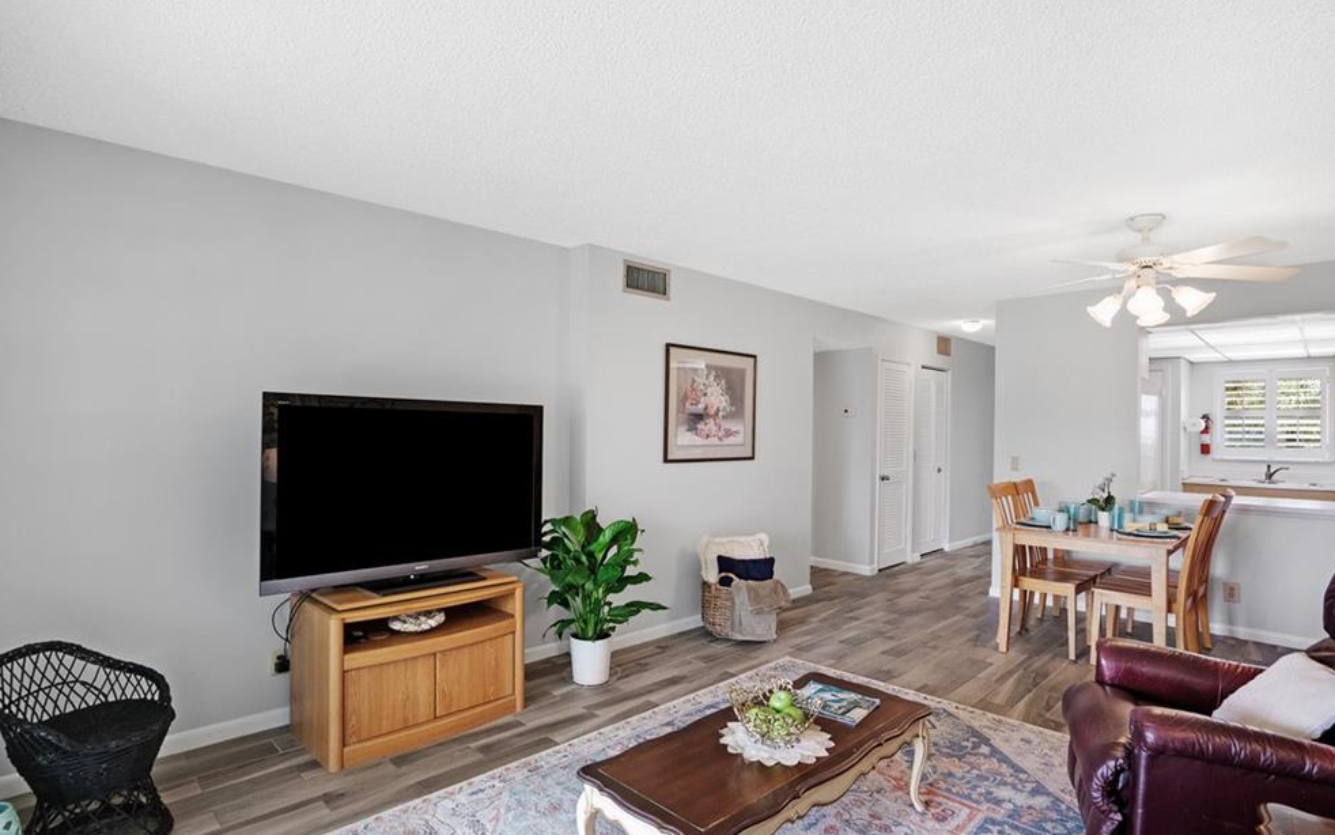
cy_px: 426
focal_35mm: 17
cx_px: 678
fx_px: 619
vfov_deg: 68.0
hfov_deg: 94.3
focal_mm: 16
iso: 2000
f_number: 8
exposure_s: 1/60
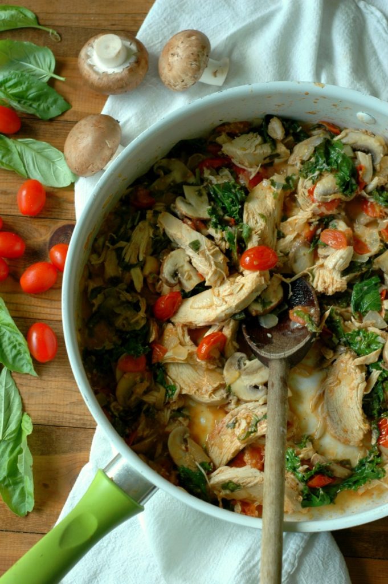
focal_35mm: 75
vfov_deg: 27.0
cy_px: 292
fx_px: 1214
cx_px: 194
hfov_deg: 18.2
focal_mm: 50
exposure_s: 1/60
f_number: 4
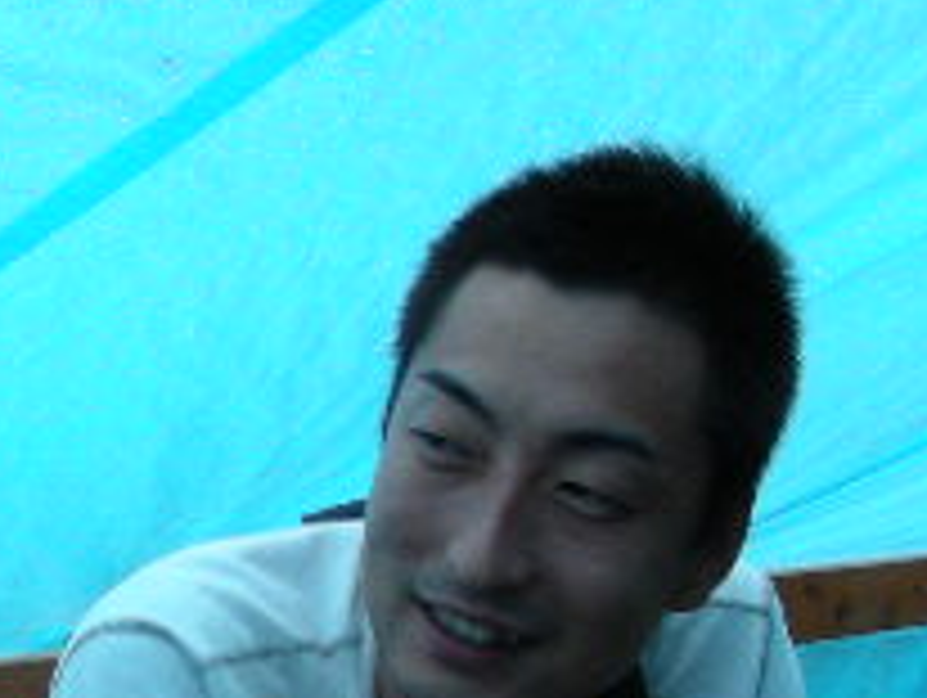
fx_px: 3164
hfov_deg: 15.8
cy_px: 621
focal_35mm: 118
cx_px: -274
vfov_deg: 12.5
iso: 110
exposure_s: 1/29.8
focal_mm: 6.3
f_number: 3.5
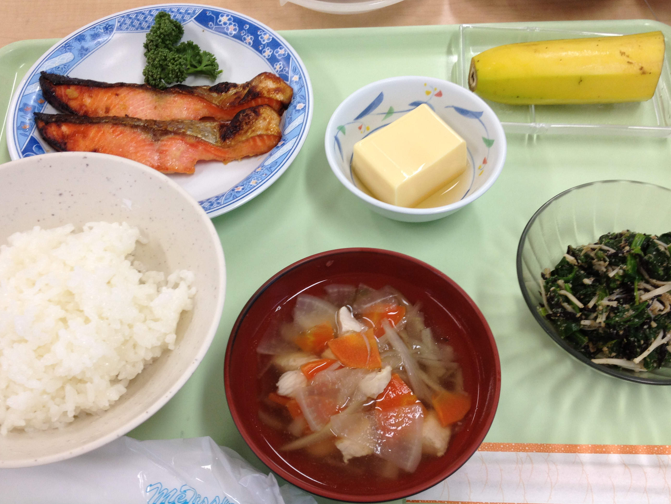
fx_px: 795
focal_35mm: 41
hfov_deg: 45.8
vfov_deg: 35.1
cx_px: 337
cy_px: 279
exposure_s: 1/40
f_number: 2.4
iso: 64
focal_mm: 4.28
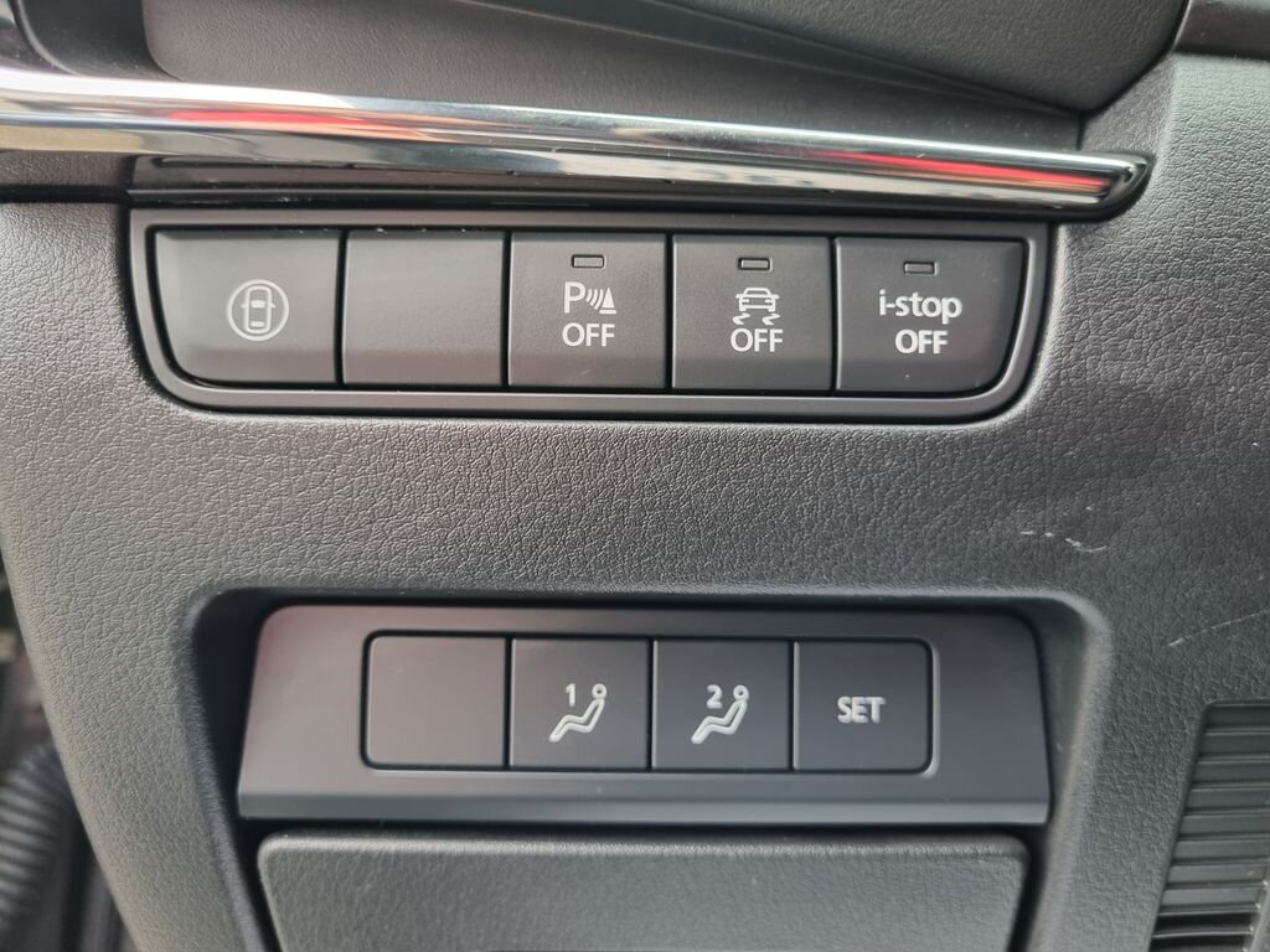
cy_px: 476
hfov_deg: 67.3
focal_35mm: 26
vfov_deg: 53.1
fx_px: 954
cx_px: 635
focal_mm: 5.4
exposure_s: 1/100
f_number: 1.8
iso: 320
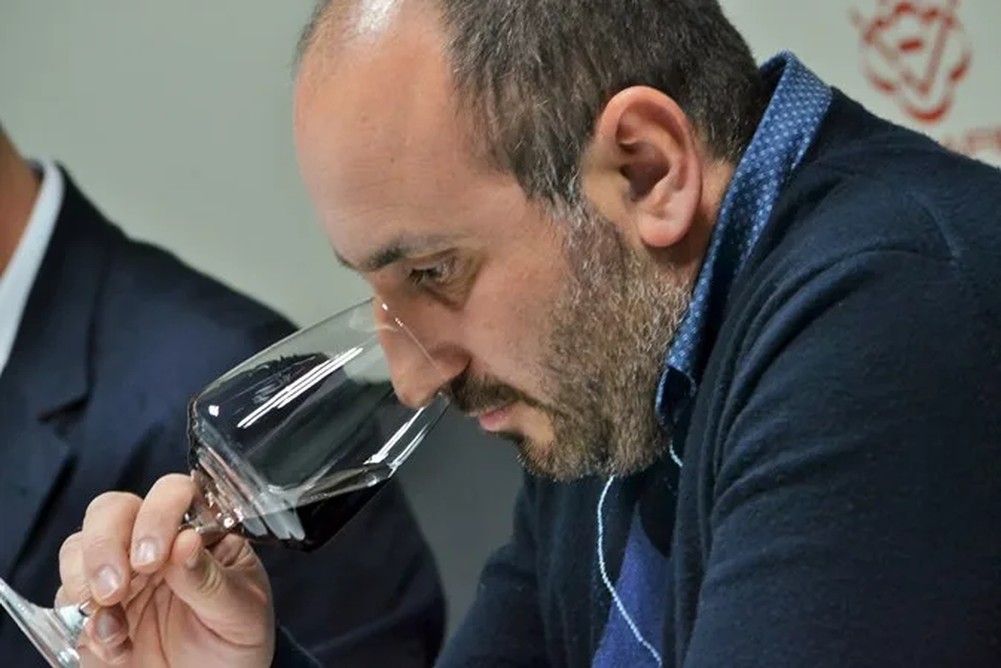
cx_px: 500
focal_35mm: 225
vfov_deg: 6.1
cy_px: 334
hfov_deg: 9.1
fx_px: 6257
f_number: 8
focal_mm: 150
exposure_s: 1/30
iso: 1600
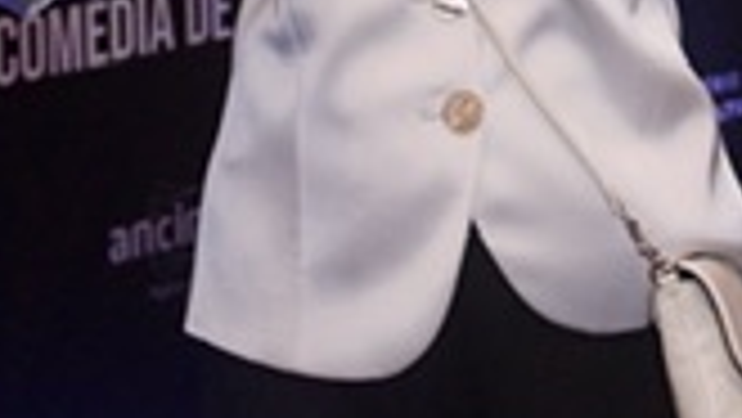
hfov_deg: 17.0
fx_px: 2480
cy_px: -299
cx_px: 247
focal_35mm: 126
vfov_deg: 9.3
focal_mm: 31
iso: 2500
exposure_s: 1/320
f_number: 2.8
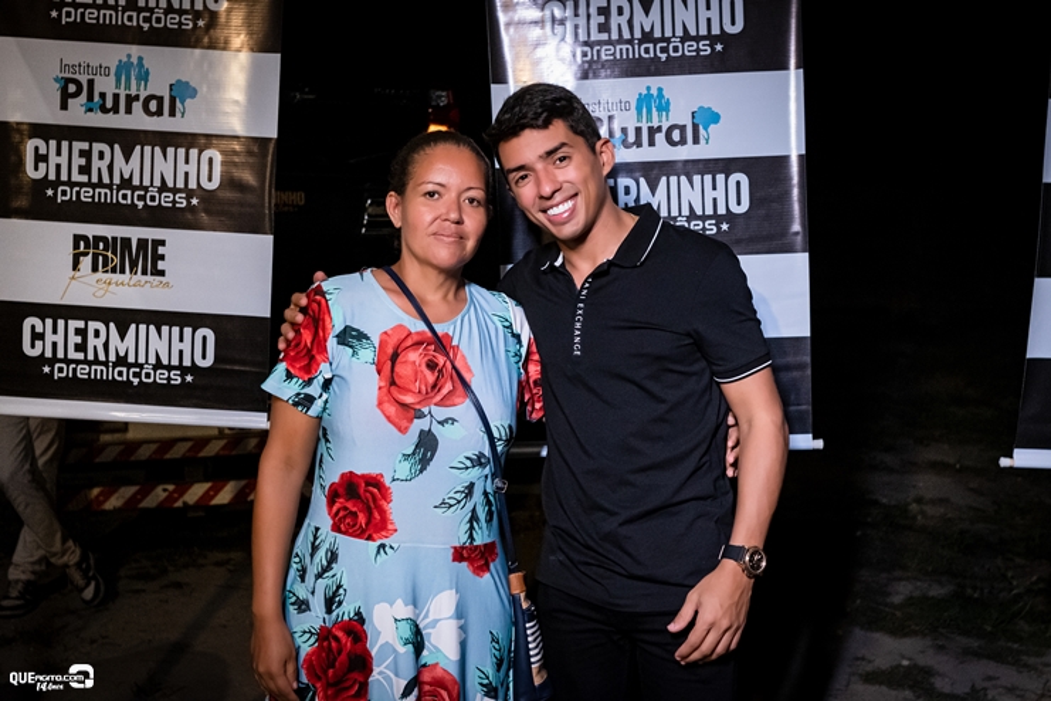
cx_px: 526
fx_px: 1051
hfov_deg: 53.1
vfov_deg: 36.9
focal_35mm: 36
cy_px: 350
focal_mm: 24
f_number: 2.8
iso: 2500
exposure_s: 1/400
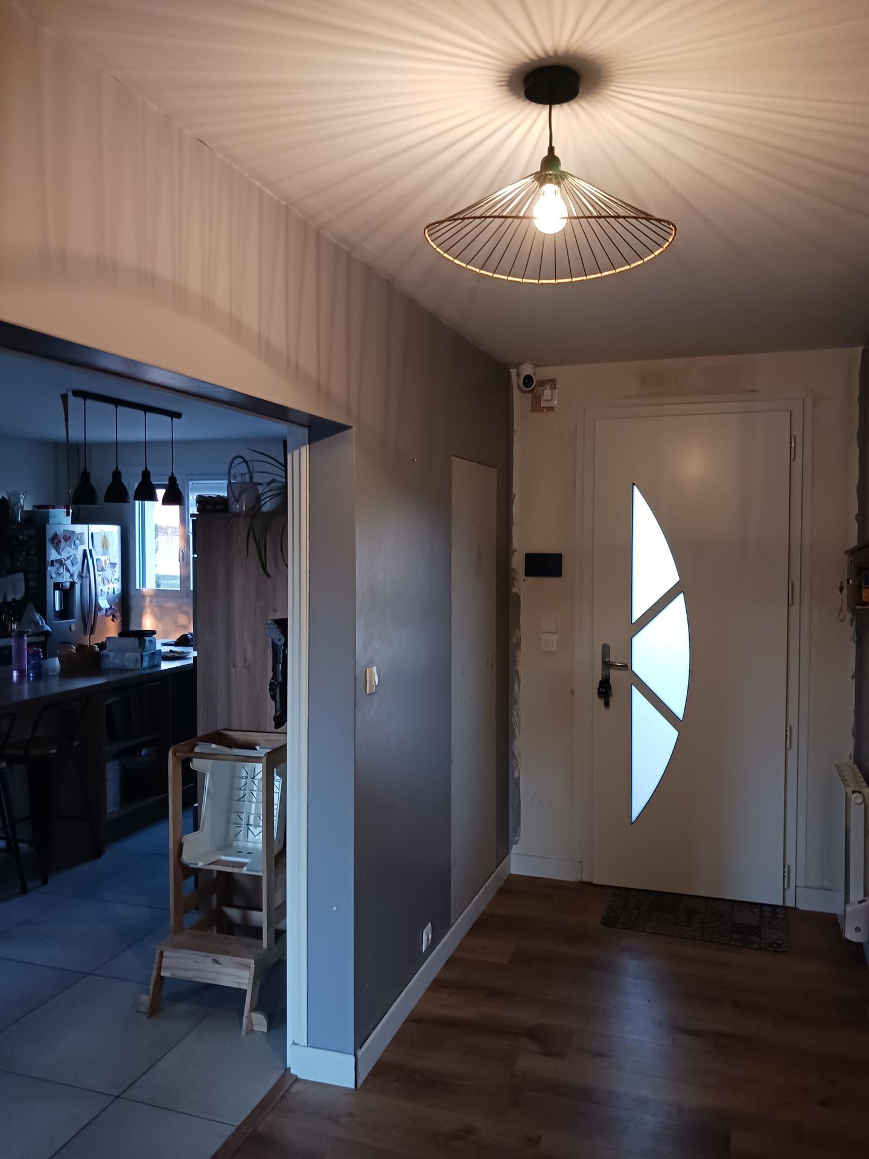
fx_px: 904
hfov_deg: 51.4
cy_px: 580
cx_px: 434
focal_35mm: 27
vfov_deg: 65.3
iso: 320
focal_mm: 4
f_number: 1.8
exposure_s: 1/25
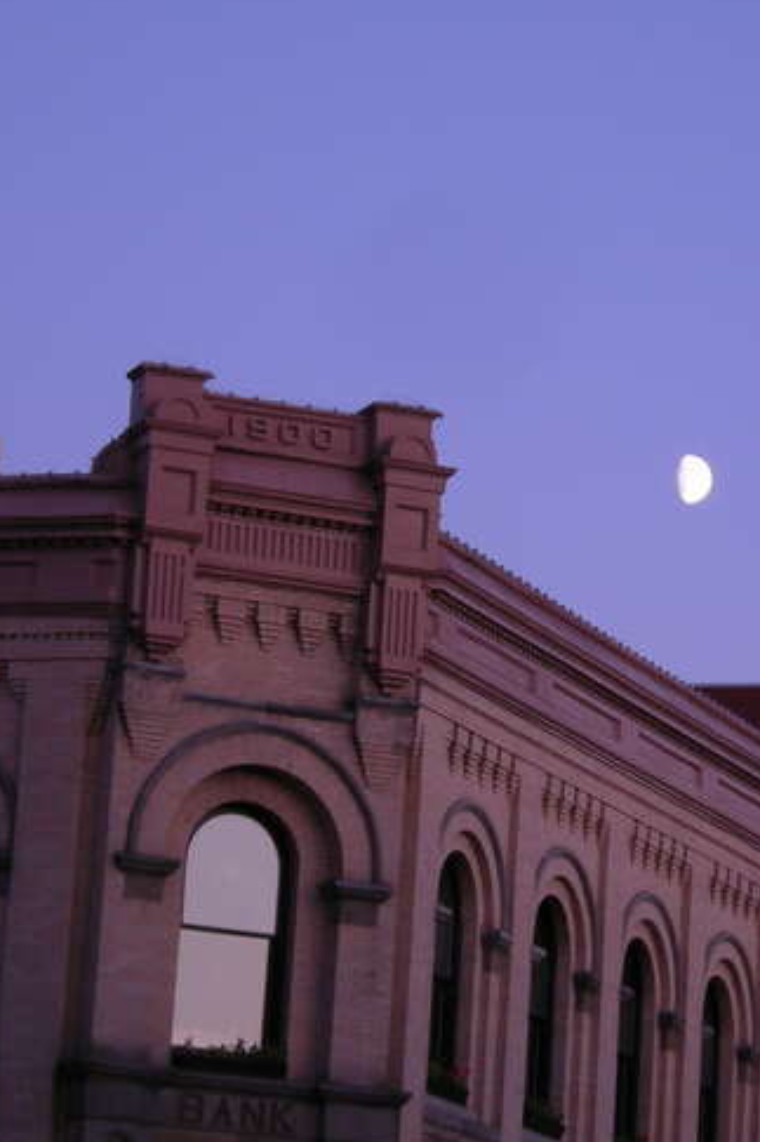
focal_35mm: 175
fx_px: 5545
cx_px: 579
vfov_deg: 11.7
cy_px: 633
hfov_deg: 7.8
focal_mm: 17
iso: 64
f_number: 5.6
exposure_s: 1/9.5
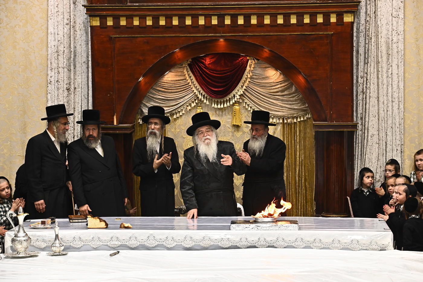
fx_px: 1585
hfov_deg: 15.2
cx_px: 212
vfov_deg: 10.2
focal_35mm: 135
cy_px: 141
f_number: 9
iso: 1600
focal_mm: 135
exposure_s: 1/160
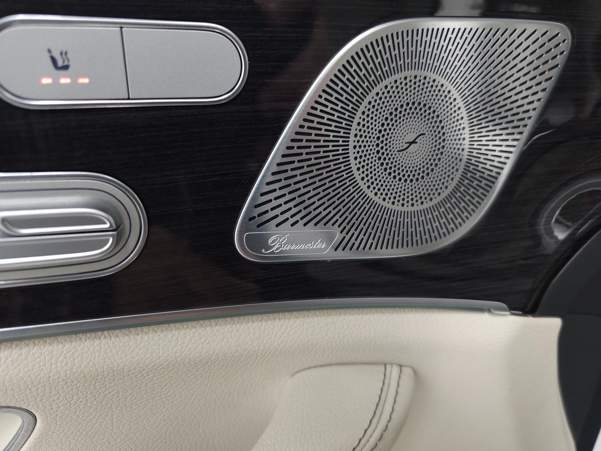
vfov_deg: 58.9
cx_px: 300
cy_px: 226
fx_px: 399
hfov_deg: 73.9
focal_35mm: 23
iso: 160
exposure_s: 1/60
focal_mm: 6.3
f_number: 1.7
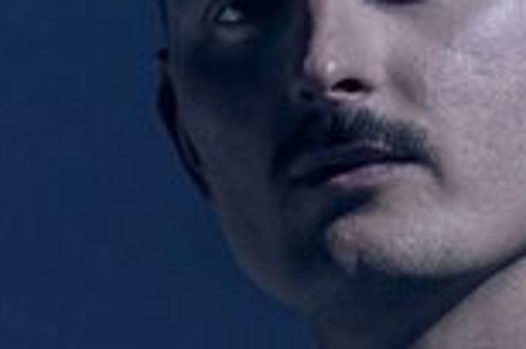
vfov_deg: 1.7
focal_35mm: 803
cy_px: 529
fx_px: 11708
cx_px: 697
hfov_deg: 2.6
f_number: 5
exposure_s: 1/320
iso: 400
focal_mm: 130
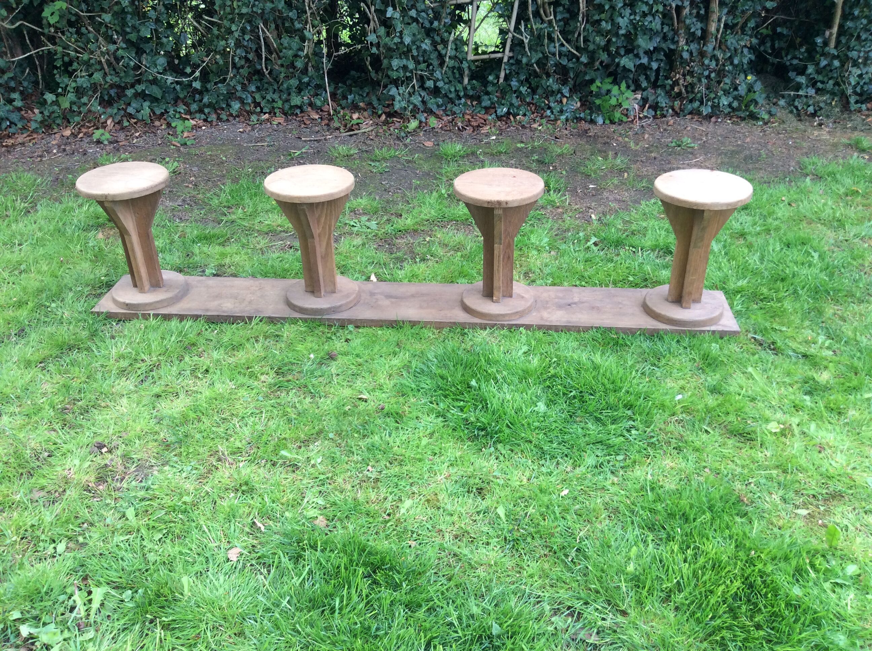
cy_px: 326
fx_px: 805
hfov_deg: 56.9
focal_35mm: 32
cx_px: 436
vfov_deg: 44.1
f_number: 2.4
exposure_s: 1/100
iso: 40
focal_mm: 3.3
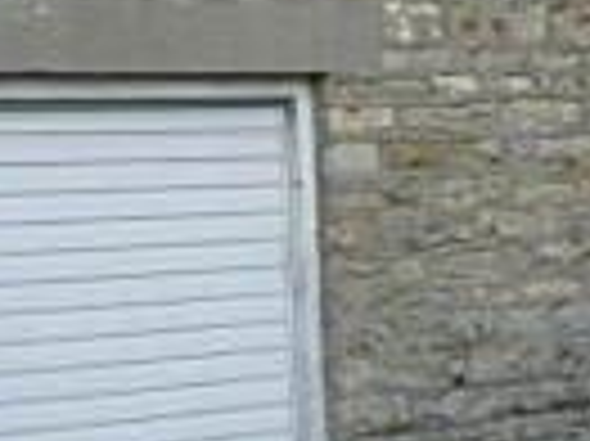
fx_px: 2725
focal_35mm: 160
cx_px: 401
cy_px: -148
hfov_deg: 12.3
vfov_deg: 9.1
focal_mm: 7.8
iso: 64
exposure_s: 1/152
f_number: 2.8
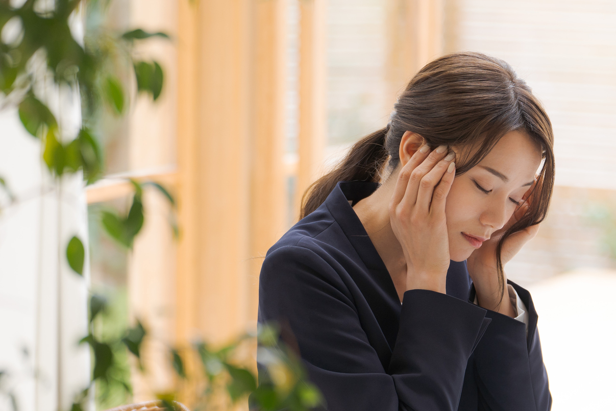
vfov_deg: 8.1
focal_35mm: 169
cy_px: 249
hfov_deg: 12.1
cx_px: 396
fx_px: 2892
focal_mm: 102
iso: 250
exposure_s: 1/500
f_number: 3.2
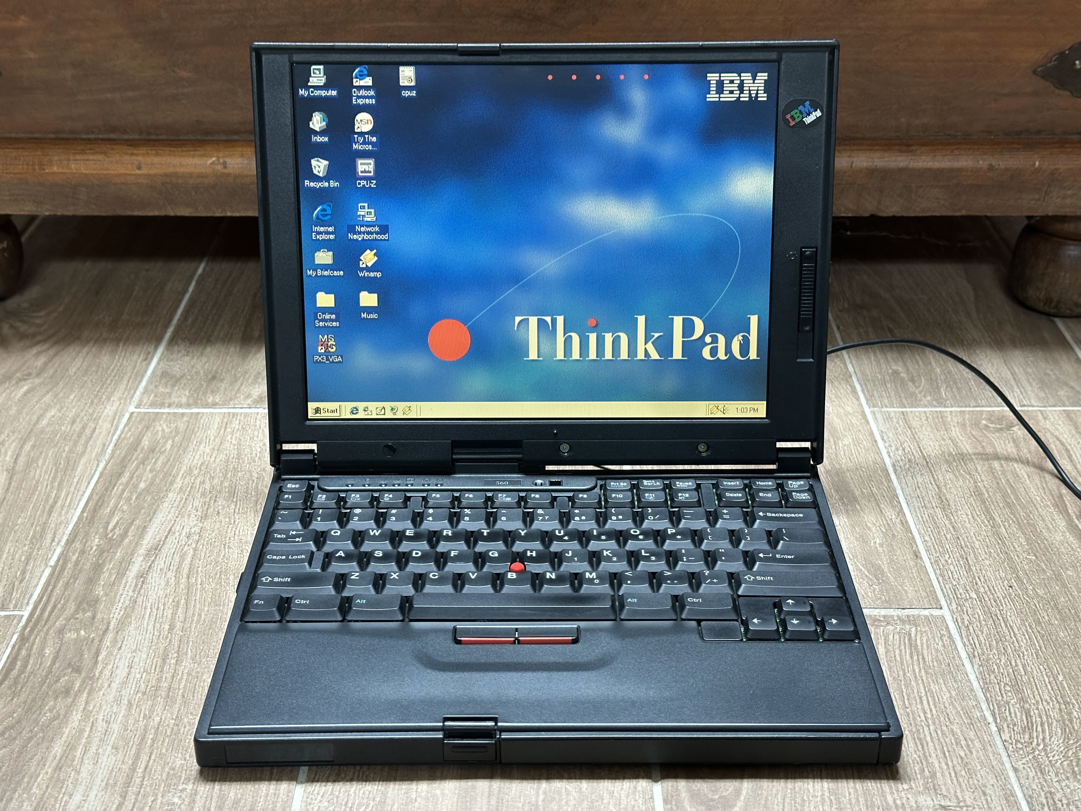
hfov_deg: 39.7
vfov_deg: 30.3
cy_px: 406
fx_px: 1499
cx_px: 540
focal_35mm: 48
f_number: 1.78
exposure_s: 1/40
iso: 200
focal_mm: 6.86
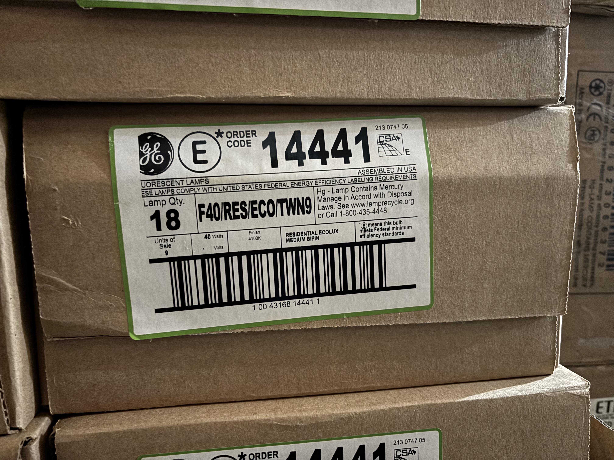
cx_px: 307
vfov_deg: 53.1
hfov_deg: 67.3
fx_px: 461
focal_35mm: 26
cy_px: 230
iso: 1000
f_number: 1.6
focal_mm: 5.96
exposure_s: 1/17
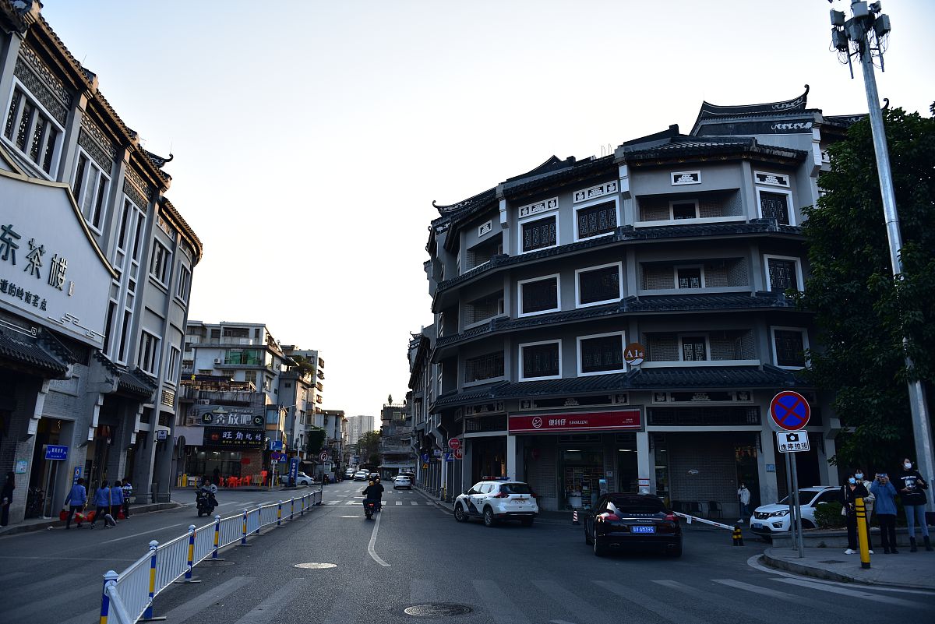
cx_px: 468
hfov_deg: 73.7
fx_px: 624
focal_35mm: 24
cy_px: 312
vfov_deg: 53.2
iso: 100
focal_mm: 24
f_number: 3.5
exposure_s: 1/200
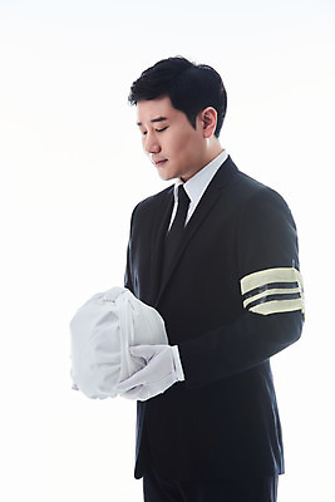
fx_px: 2022
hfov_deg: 9.5
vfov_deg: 14.1
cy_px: 251
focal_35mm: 145
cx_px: 168
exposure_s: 1/125
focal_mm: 145
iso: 100
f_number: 14
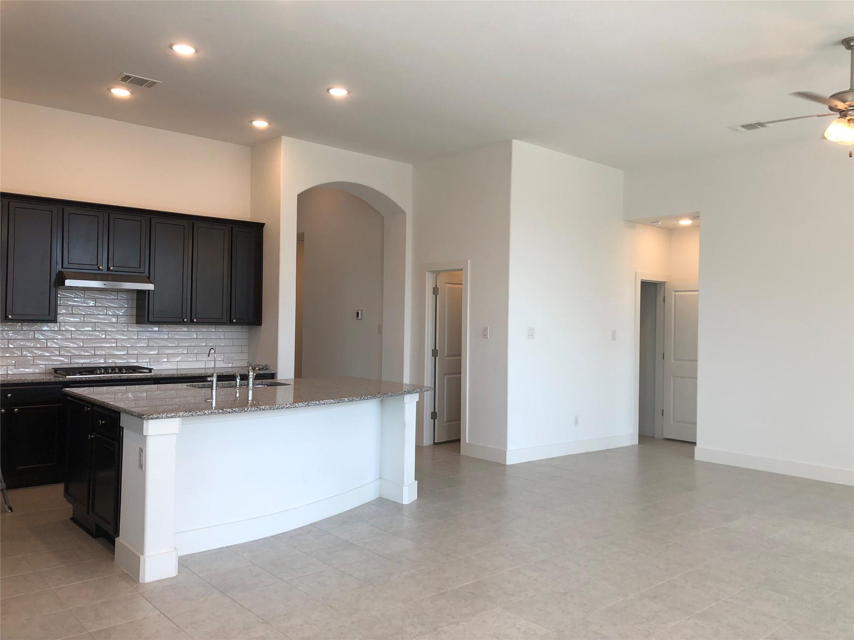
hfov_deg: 63.4
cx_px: 427
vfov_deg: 49.7
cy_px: 320
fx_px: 691
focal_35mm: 28
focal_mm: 4
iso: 32
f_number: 1.8
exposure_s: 1/120
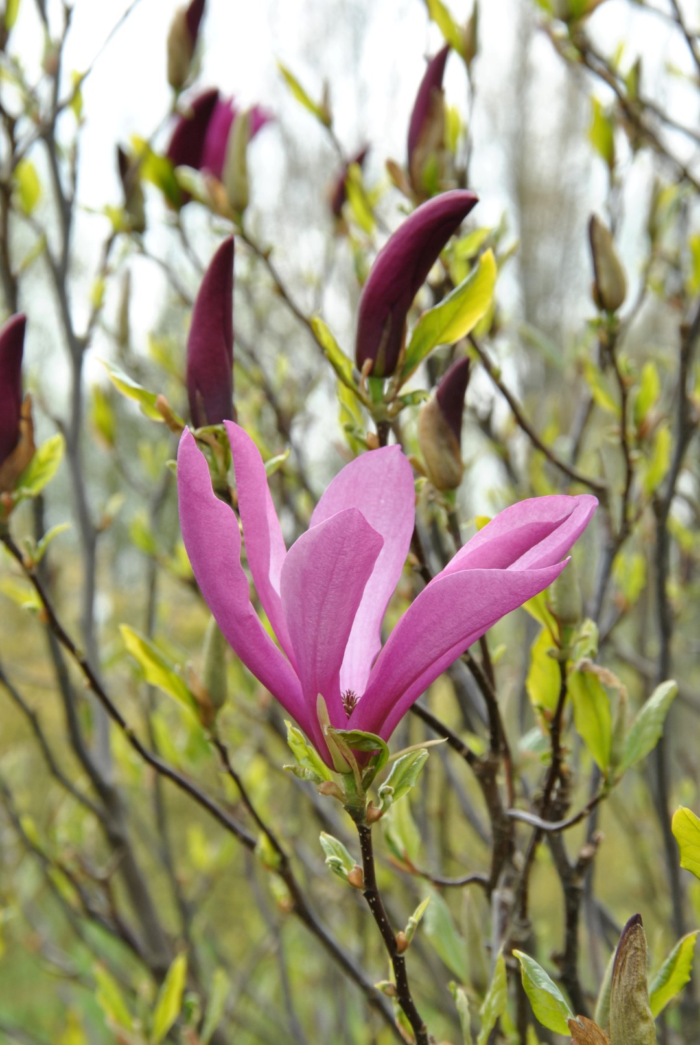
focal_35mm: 120
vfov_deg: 17.0
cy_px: 522
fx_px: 3489
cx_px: 350
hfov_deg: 11.5
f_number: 13
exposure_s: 1/80
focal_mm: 80
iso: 200
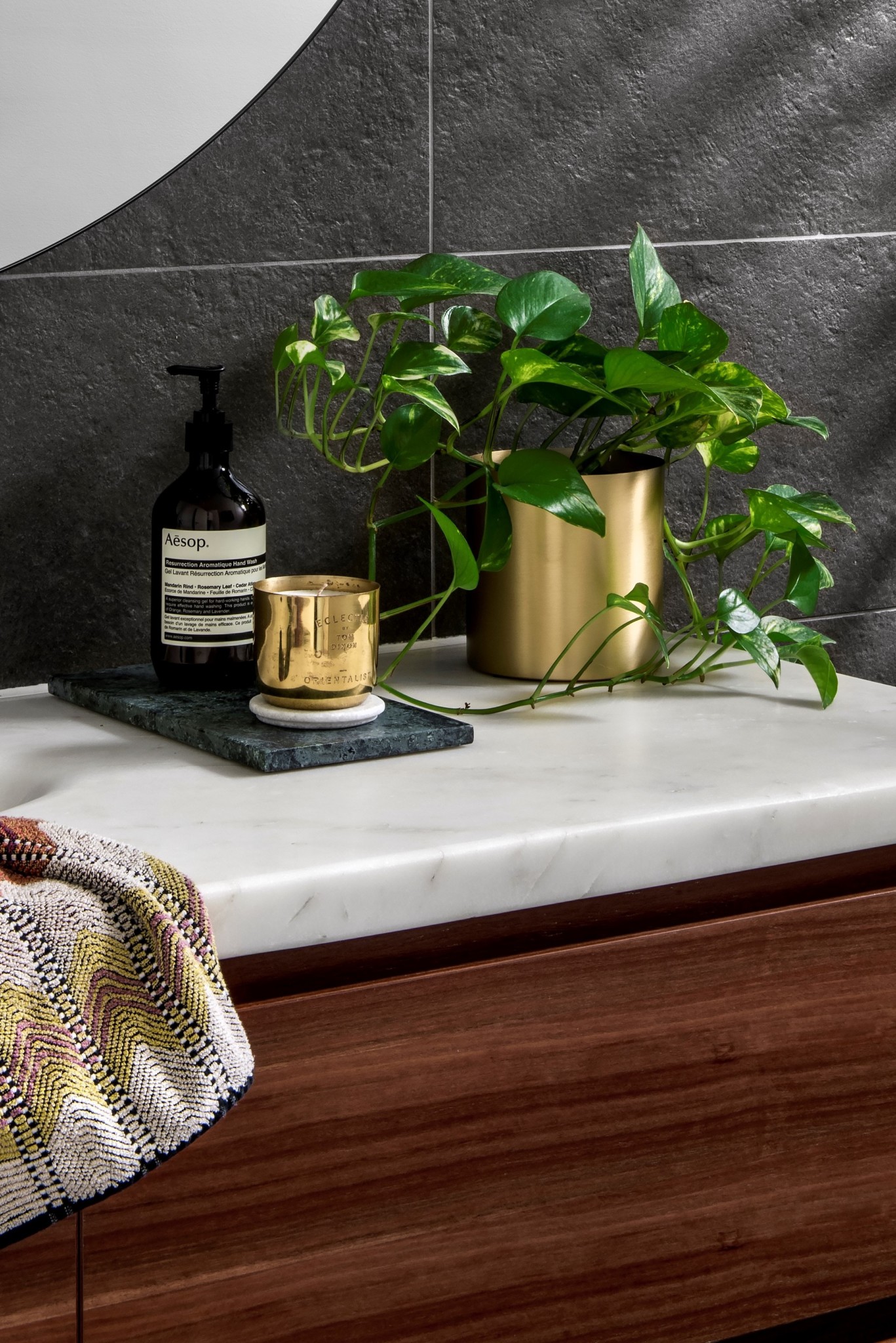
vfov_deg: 43.6
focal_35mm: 45
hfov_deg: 29.9
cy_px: 672
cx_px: 448
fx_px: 1678
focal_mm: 45
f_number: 18
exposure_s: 4
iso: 100
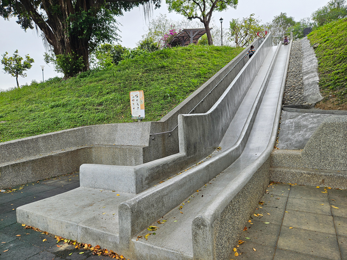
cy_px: 130
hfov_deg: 73.9
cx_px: 174
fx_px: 231
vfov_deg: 58.9
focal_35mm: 23
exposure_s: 1/285
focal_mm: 5.4
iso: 25
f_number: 1.8
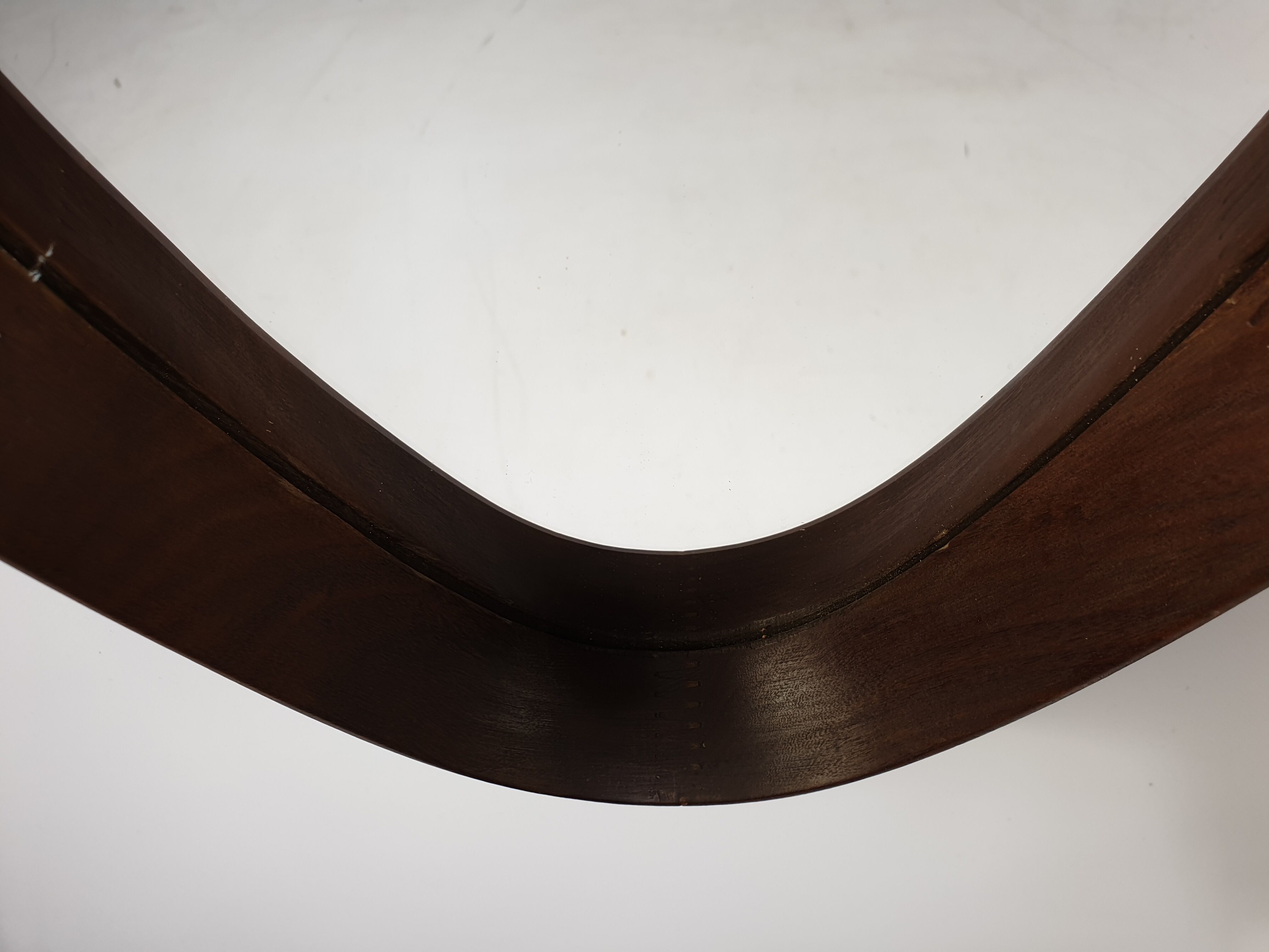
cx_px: 634
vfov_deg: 53.1
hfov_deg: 67.3
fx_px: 953
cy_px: 476
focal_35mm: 26
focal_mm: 4.3
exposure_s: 1/50
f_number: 2.4
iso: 50
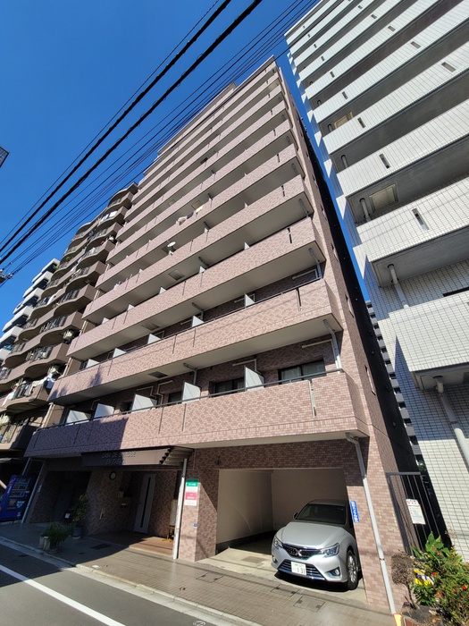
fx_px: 235
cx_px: 234
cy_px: 313
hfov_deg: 89.9
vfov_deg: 106.2
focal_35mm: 13
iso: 64
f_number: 2.2
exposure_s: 1/1849
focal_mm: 2.2
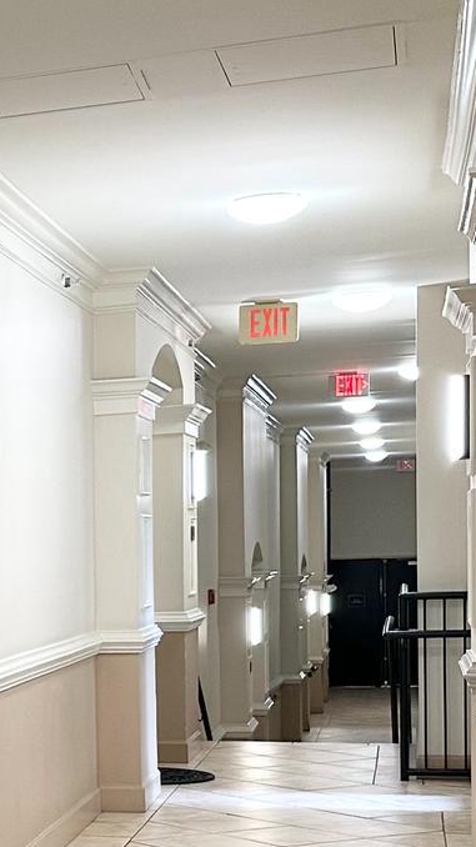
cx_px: -397
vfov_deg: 26.4
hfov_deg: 13.6
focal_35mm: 79
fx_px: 1774
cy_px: 658
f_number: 1.78
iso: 200
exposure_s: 1/60
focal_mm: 6.86
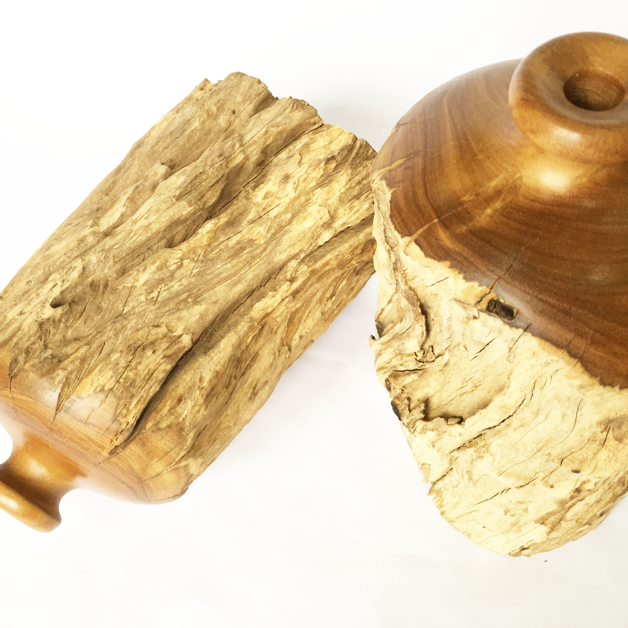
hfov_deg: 47.1
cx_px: 362
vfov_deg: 47.2
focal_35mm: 35
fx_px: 718
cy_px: 316
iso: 40
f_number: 2.2
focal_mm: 4.15
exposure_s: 1/100
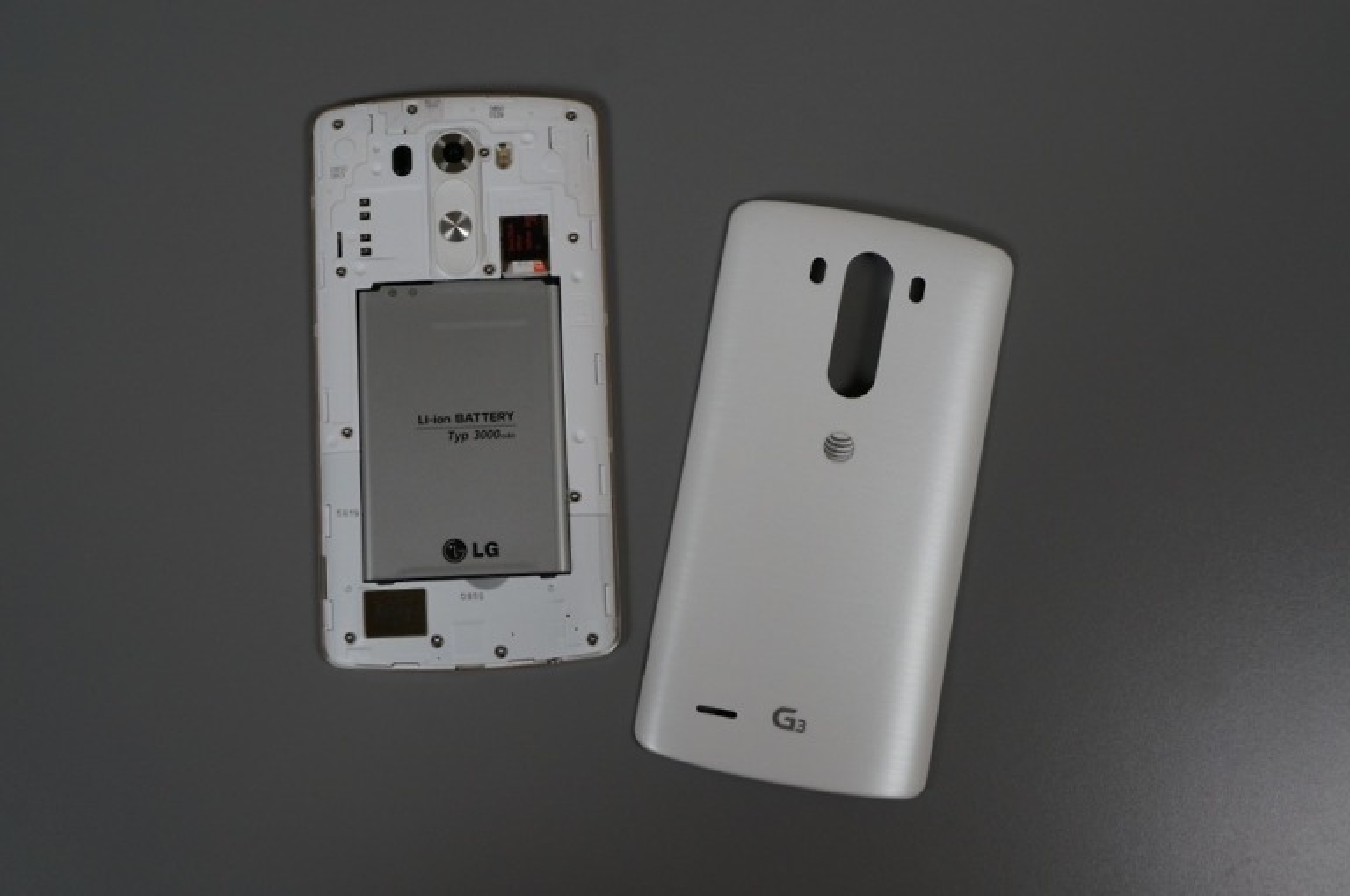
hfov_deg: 43.7
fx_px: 1685
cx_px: 675
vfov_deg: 29.8
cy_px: 448
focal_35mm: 45
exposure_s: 1/60
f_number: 7.1
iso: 500
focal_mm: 30
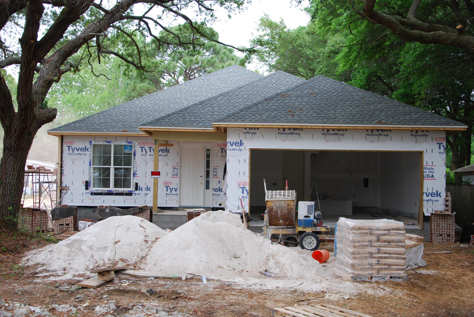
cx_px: 237
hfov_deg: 43.6
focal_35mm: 45
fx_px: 593
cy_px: 158
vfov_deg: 29.9
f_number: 4.2
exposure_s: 1/60
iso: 200
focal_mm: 30
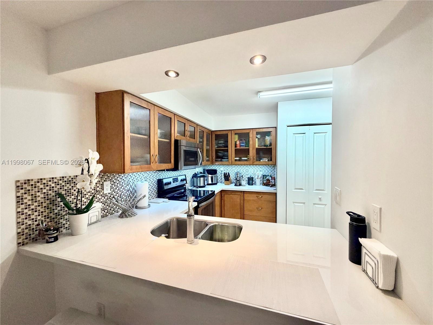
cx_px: 216
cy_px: 162
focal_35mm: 14
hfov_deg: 102.1
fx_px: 175
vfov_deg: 85.7
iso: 320
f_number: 2.2
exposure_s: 1/120
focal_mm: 2.22
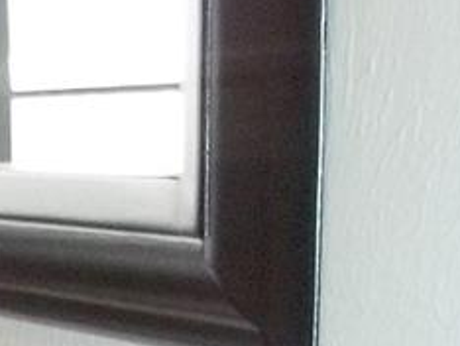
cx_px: -613
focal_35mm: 236
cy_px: 849
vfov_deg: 6.0
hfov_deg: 7.8
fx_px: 3139
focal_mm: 6.5
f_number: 3.1
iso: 160
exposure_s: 1/30
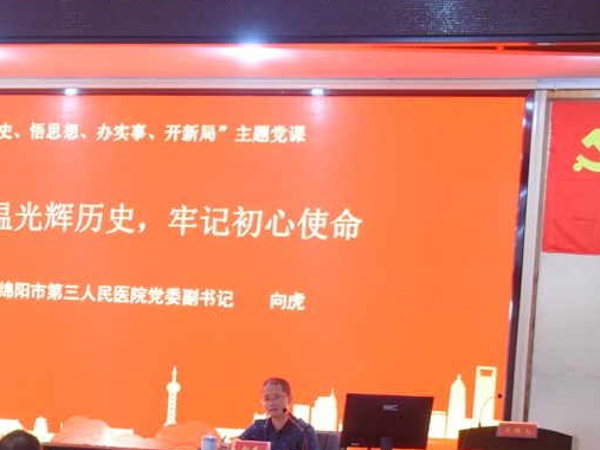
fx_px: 1924
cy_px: 499
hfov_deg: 17.5
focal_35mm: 111
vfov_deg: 13.1
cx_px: 90
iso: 2000
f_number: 4
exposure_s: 1/60
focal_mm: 26
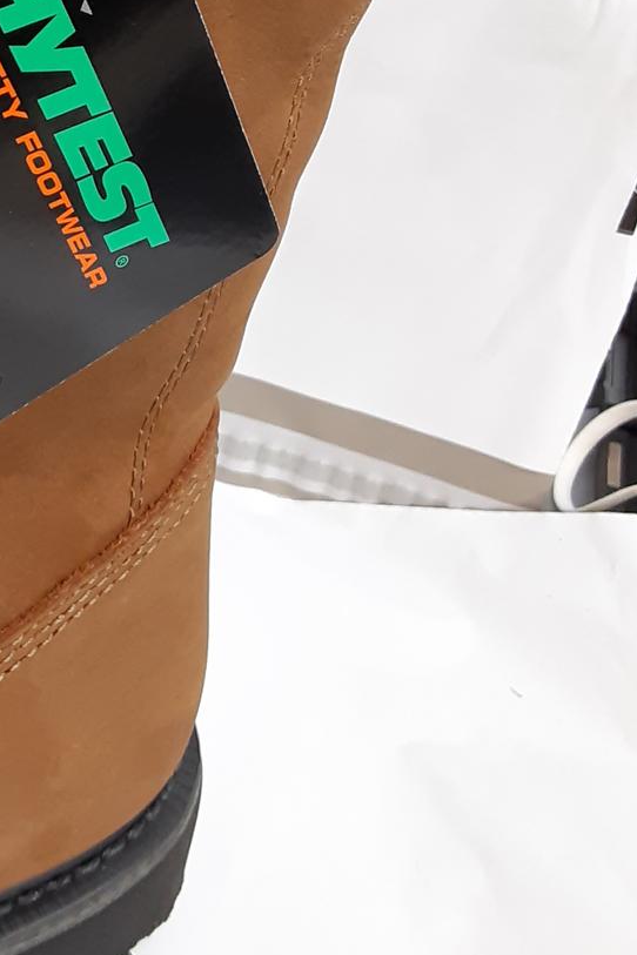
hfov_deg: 22.0
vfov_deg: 33.7
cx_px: -87
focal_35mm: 58
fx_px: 1539
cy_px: 221
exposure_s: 1/60
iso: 125
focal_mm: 2.91
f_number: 1.9
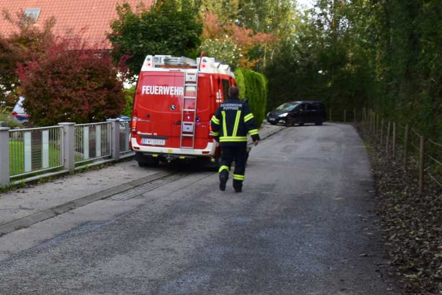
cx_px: 2
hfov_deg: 16.8
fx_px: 1463
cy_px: 231
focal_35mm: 119
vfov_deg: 11.5
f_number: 10
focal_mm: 35
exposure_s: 1/250
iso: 400
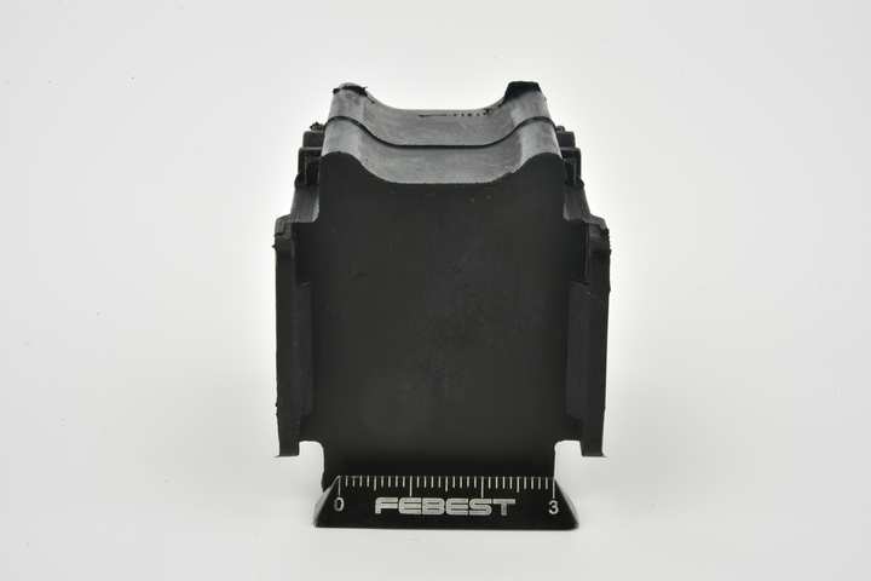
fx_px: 1452
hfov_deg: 33.4
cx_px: 436
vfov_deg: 22.6
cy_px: 290
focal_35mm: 60
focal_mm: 60
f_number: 32
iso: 64
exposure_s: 1/2.5
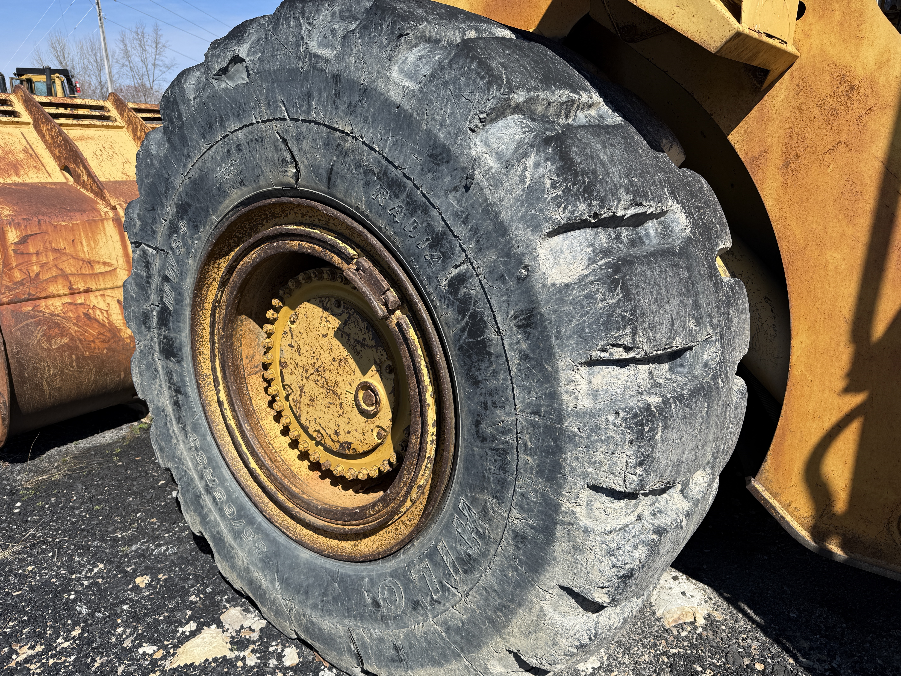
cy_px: 338
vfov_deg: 56.8
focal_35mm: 24
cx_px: 450
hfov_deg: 71.6
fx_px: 625
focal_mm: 6.76
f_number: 1.78
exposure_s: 1/3584
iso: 80
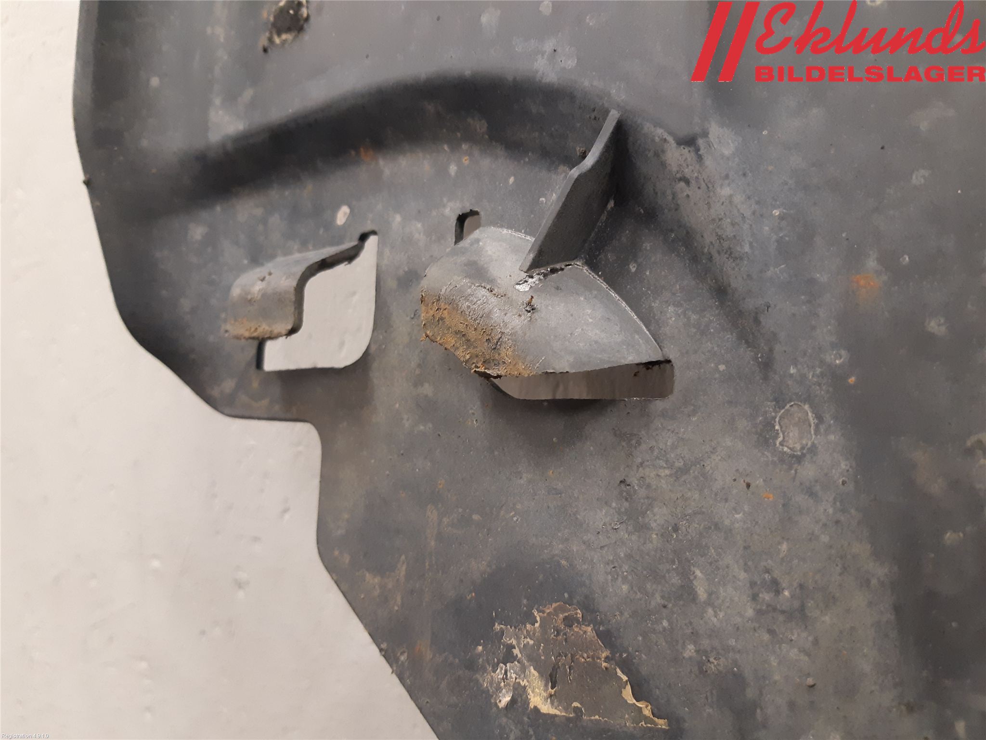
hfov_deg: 67.3
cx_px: 493
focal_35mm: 26
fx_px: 741
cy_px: 370
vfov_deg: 53.1
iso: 200
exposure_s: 1/33
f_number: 1.7
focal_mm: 3.93
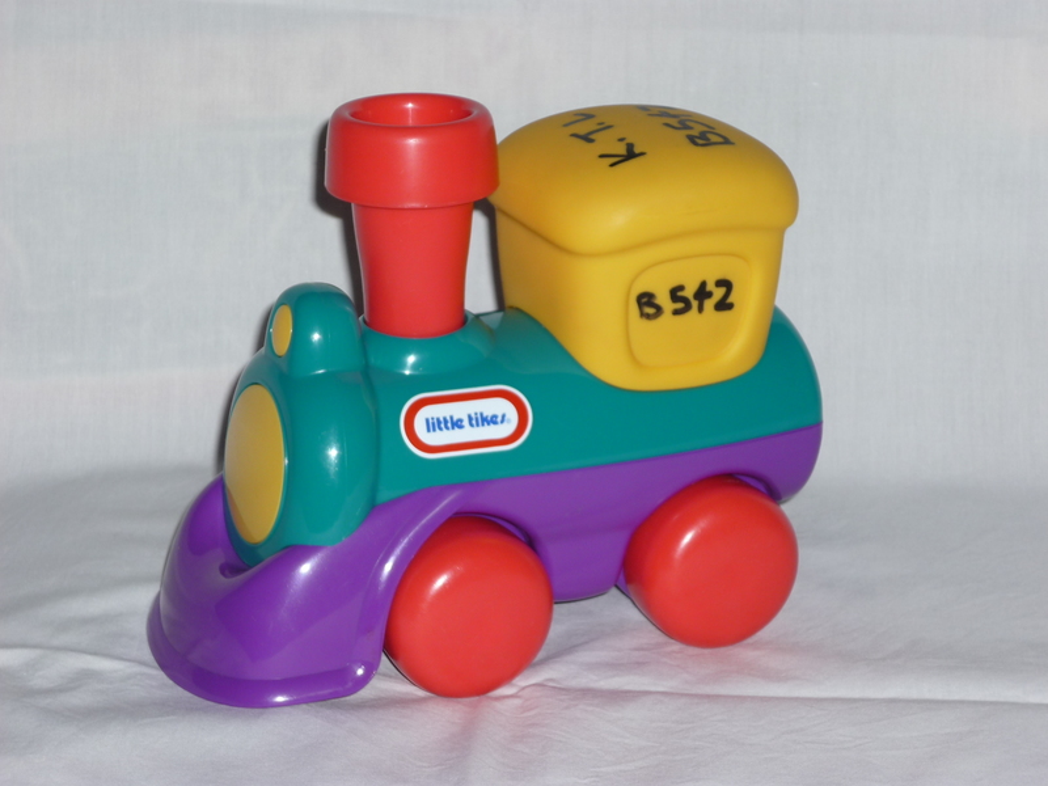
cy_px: 393
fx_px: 3028
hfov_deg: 19.6
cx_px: 524
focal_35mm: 100
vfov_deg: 14.8
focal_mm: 16.5
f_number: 5.1
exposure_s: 1/60
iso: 100
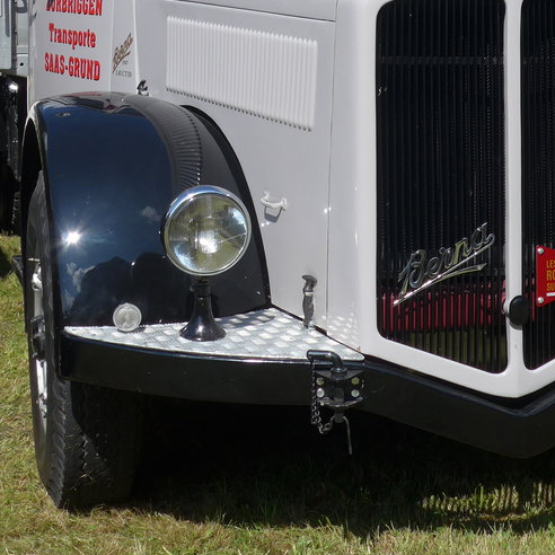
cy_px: 102
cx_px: 397
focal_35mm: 84
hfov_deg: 20.5
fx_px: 1524
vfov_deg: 20.4
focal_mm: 8
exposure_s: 1/1600
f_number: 2.8
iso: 80
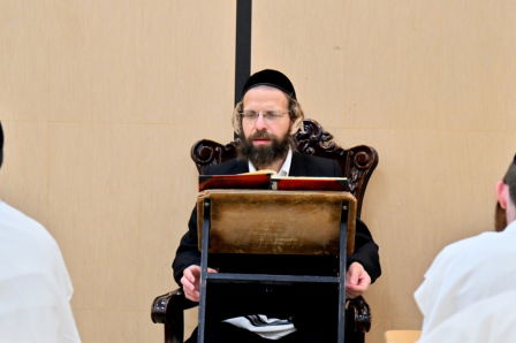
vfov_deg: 7.6
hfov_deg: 11.4
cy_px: 172
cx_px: 258
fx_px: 2578
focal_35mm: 180
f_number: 4
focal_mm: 120
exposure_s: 1/320
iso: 1250
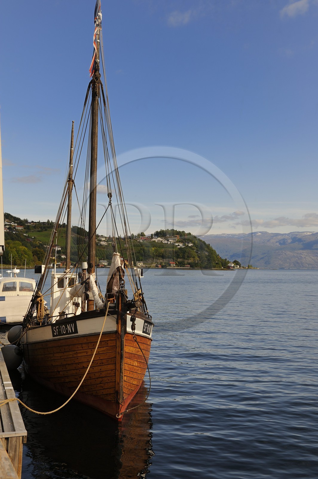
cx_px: 159
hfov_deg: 31.8
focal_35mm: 42
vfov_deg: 46.4
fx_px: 557
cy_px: 240
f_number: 11
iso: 200
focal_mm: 42
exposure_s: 1/160
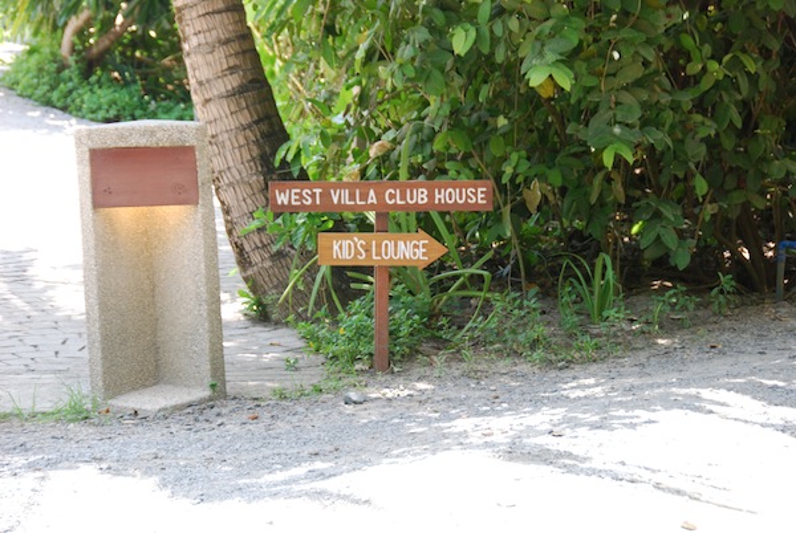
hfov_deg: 18.2
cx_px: 398
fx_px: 2491
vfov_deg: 12.2
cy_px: 266
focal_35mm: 112
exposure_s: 1/125
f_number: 5.3
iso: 450
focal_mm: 75
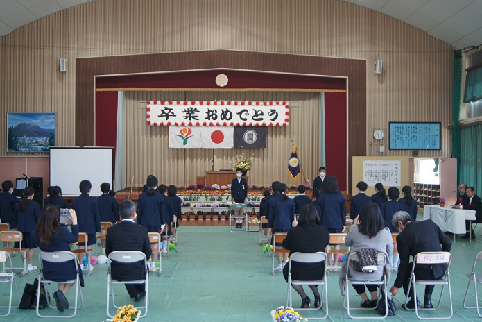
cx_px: 237
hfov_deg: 48.4
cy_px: 162
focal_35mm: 40
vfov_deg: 33.4
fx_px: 536
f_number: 4
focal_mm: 26
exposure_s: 1/40
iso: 200
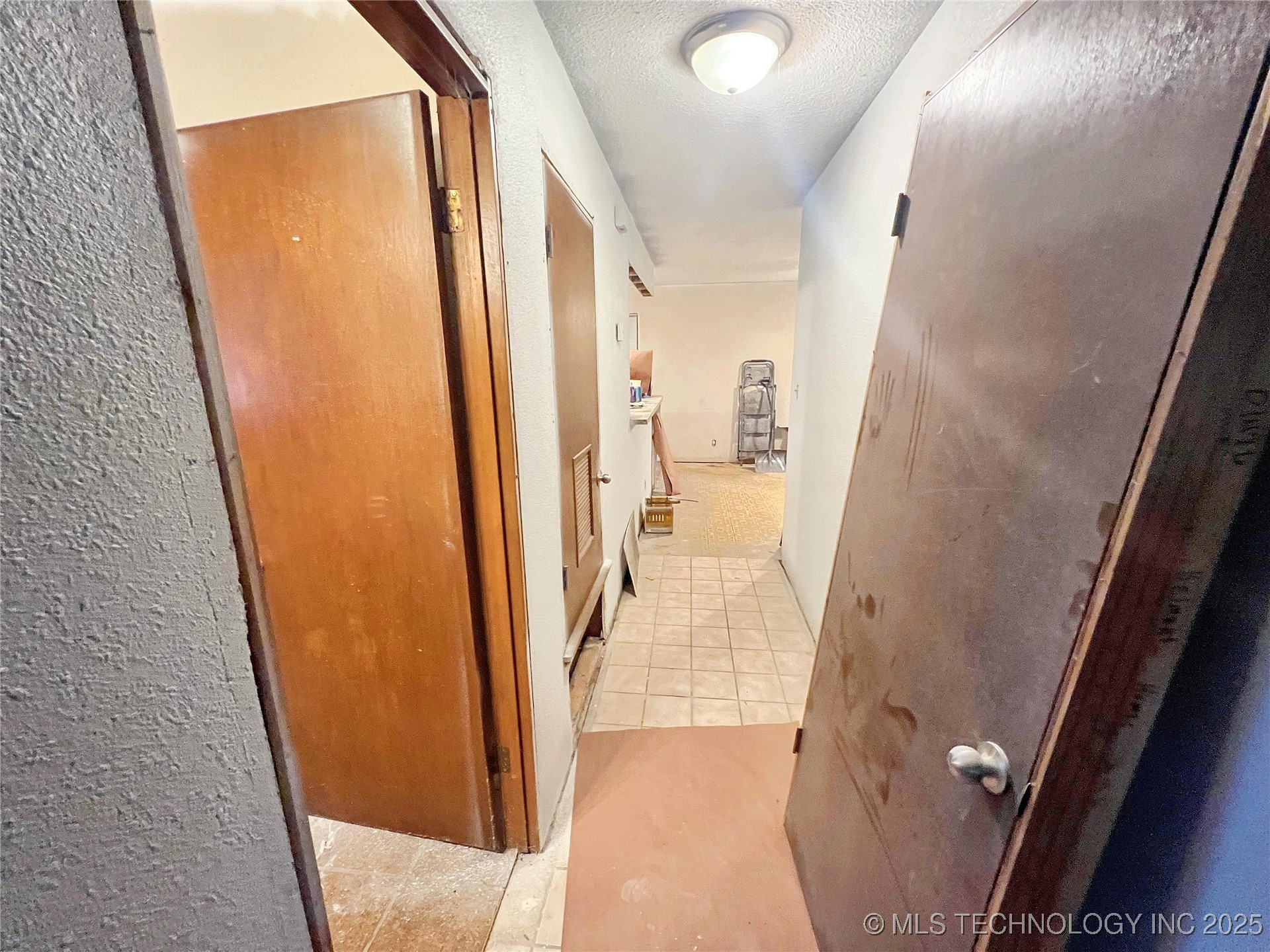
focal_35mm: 13
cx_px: 635
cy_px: 476
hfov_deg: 106.2
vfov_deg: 89.9
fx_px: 477
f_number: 1.8
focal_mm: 1.6
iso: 800
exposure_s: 1/60
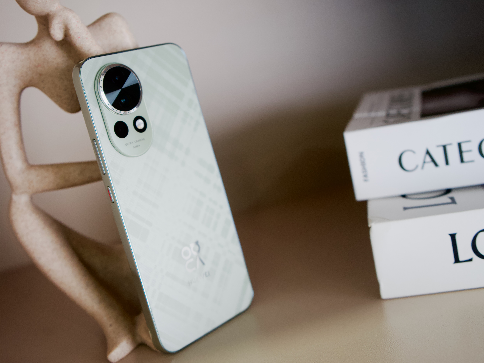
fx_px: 629
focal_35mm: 45
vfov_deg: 32.2
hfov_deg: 42.1
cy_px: 182
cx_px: 231
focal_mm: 41
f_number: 4.5
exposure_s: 1/60
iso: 1600
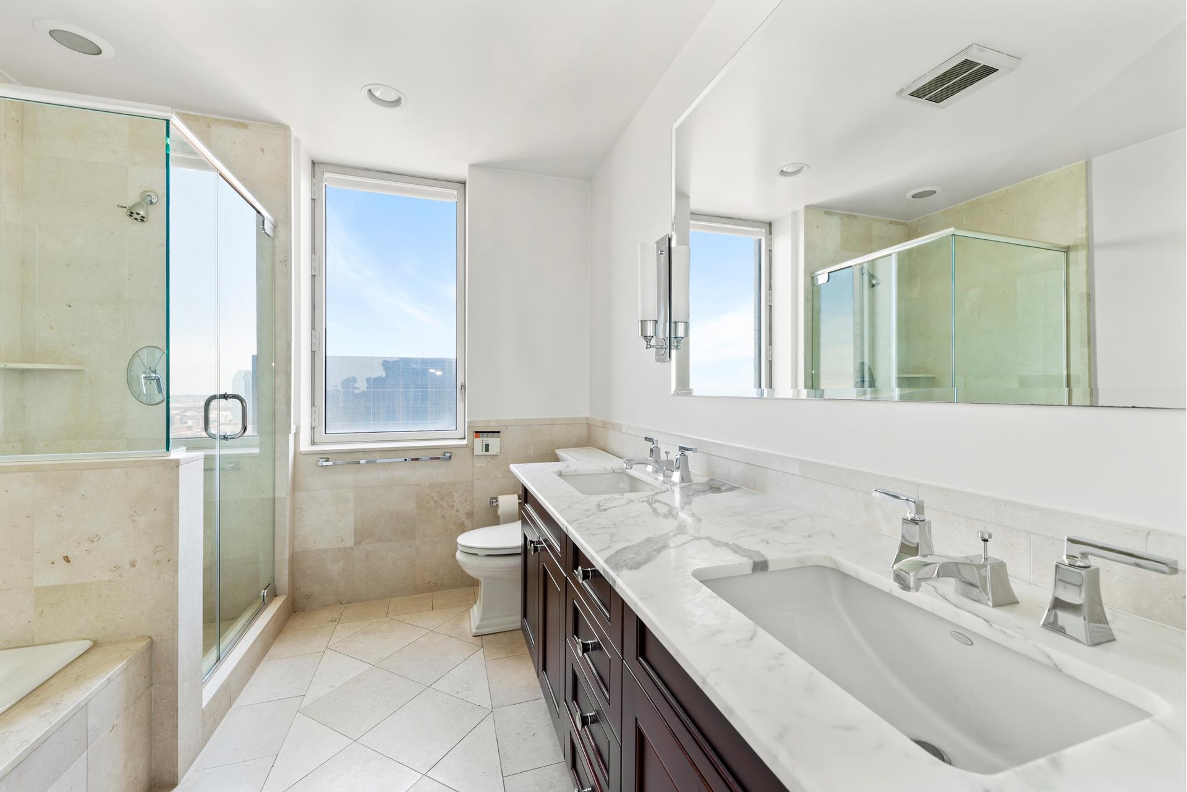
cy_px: 396
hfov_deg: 104.2
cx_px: 594
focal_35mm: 14
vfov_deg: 81.2
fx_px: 462
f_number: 8
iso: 200
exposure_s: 1/5
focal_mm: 14
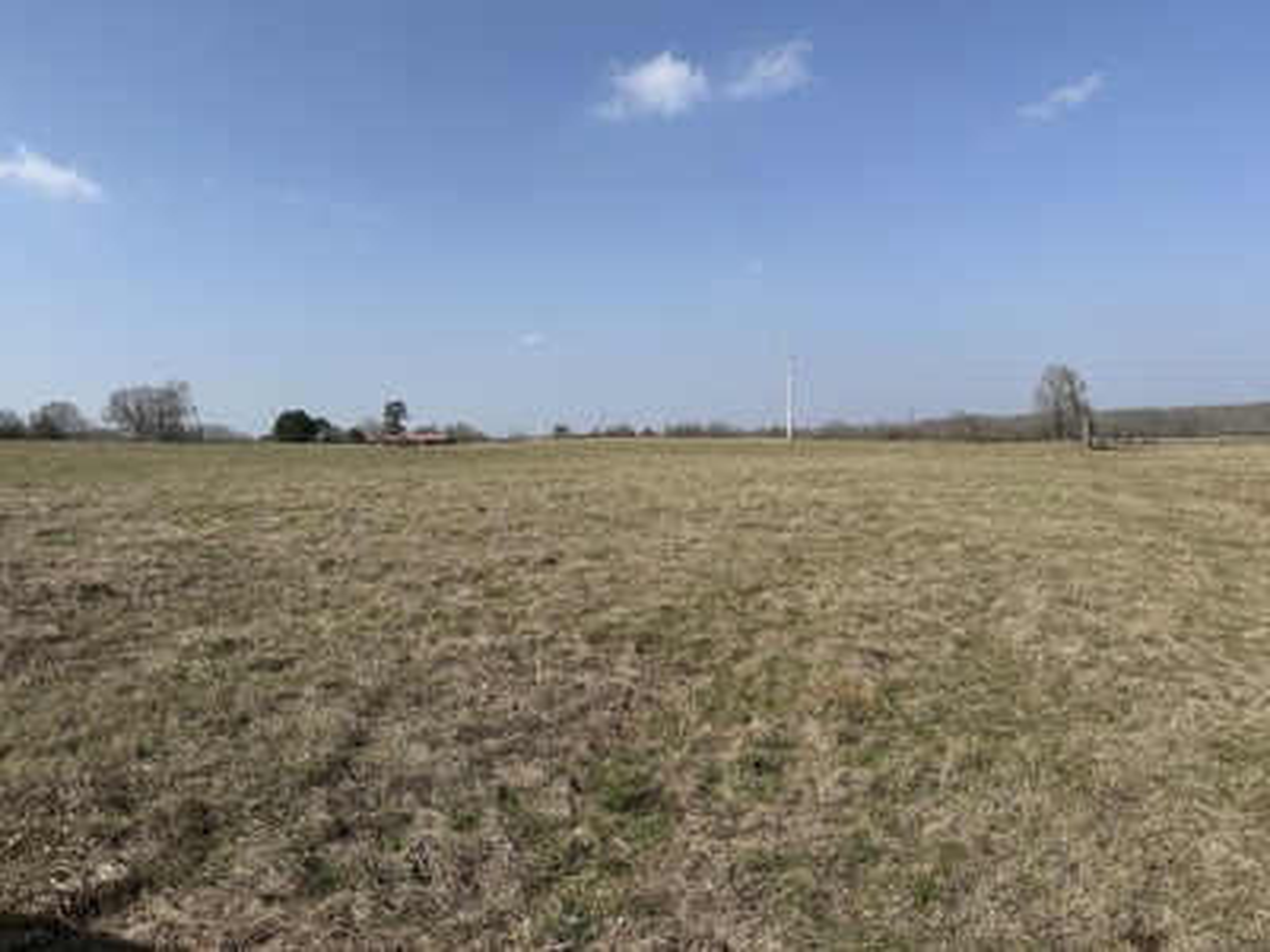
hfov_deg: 71.6
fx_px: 881
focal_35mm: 24
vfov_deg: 56.8
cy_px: 476
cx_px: 635
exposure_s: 1/5848
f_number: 1.78
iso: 80
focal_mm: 6.86
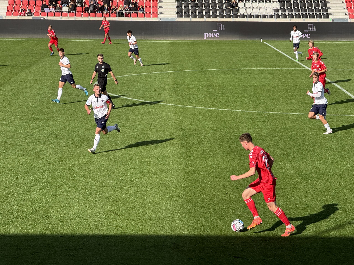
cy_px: 132
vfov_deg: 12.3
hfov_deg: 16.4
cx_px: 177
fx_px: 1227
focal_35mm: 120
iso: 50
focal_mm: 15.66
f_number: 2.8
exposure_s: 1/977
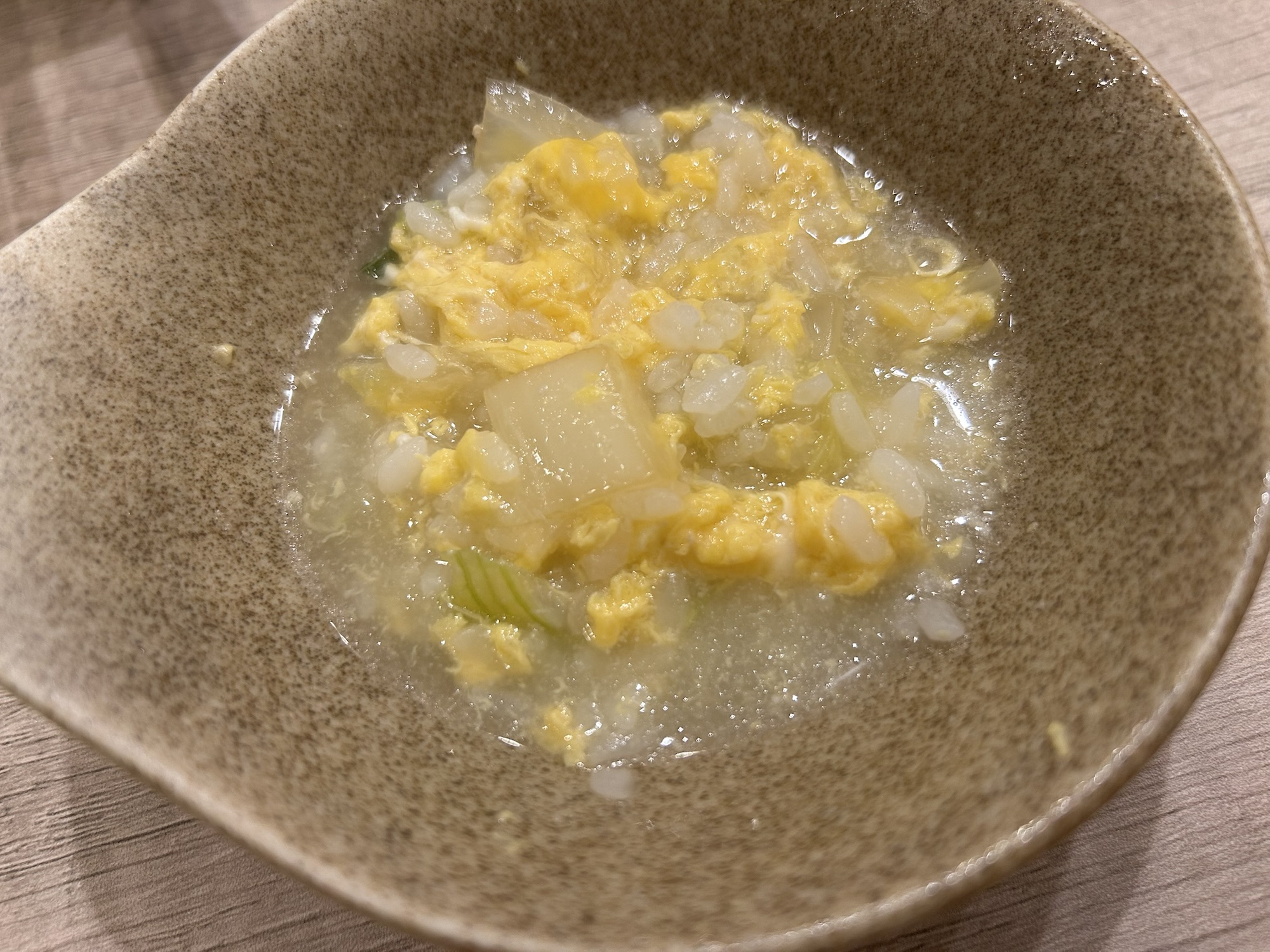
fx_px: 954
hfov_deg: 67.3
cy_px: 476
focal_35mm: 26
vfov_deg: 53.1
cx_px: 635
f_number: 1.5
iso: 80
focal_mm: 5.7
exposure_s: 1/100
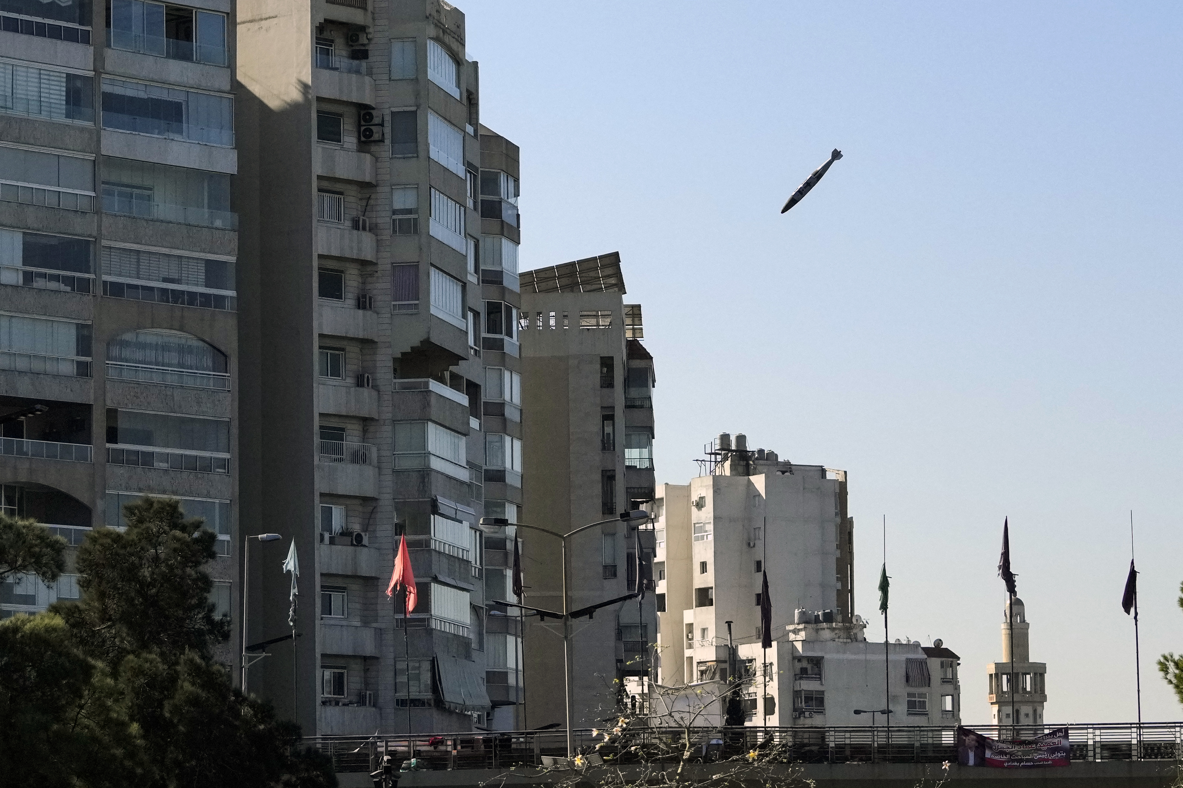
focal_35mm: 70
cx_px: 592
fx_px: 2300
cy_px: 394
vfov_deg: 19.5
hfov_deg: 28.8
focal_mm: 70
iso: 2000
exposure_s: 1/32000
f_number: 3.5
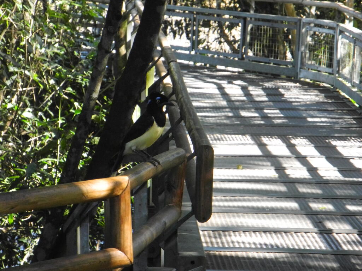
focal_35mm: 200
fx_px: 2092
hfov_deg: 9.9
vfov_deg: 7.4
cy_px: 136
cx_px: 181
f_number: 5.6
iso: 800
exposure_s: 1/200
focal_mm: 42.6
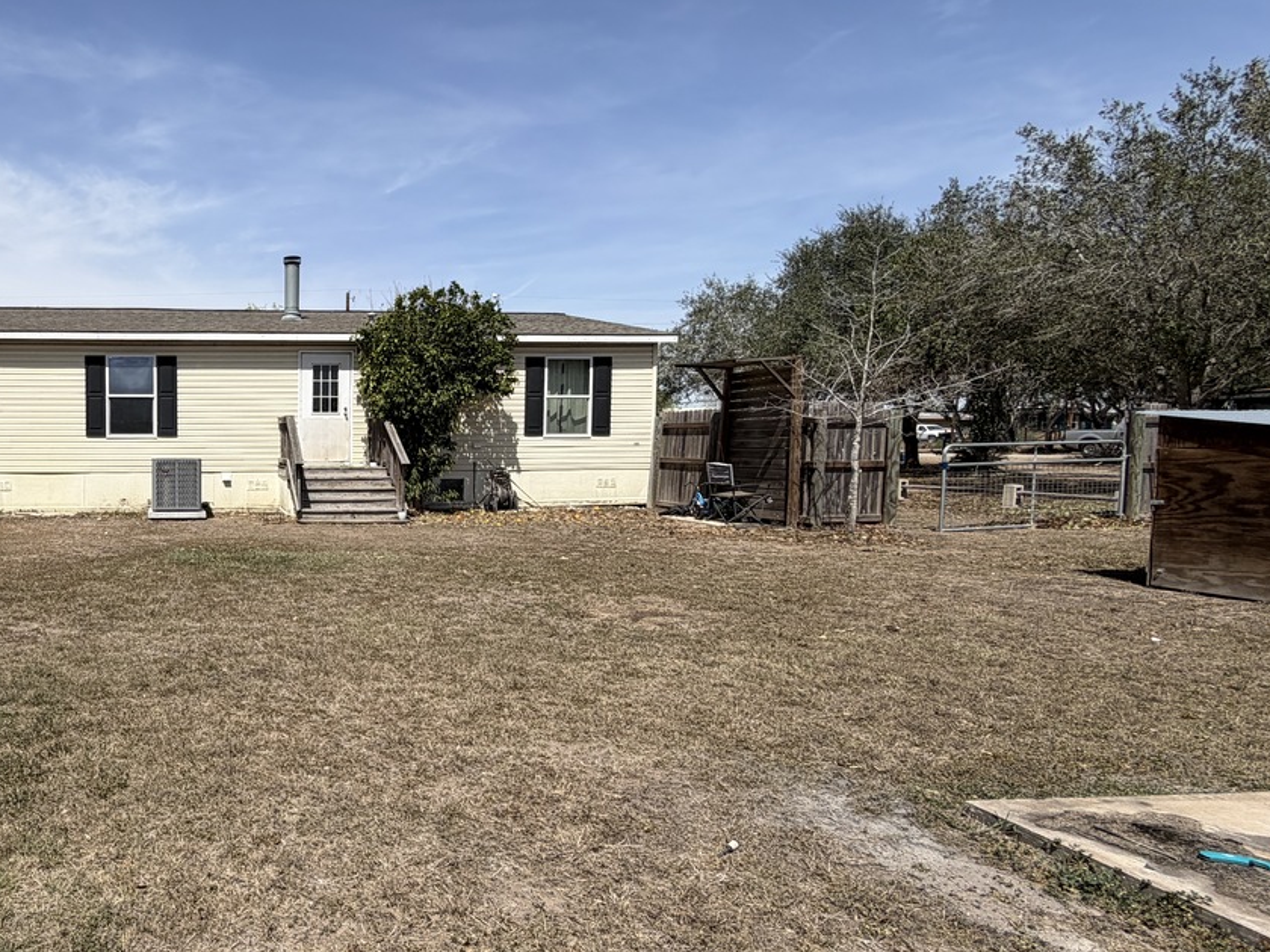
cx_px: 225
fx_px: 881
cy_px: 499
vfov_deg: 56.8
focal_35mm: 24
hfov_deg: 64.2
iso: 20
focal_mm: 2.22
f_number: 2.2
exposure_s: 1/1167
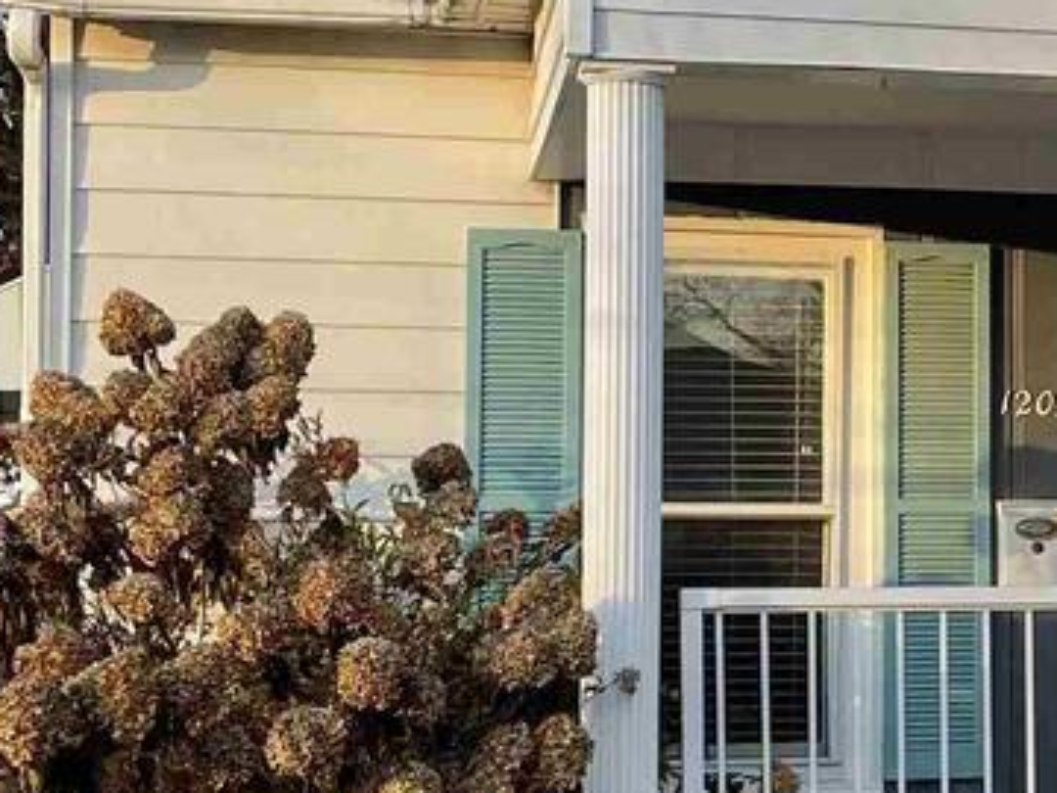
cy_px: 449
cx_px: 1368
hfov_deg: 17.7
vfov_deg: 14.2
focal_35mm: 104
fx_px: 3176
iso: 32
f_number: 1.6
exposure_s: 1/561
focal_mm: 4.2
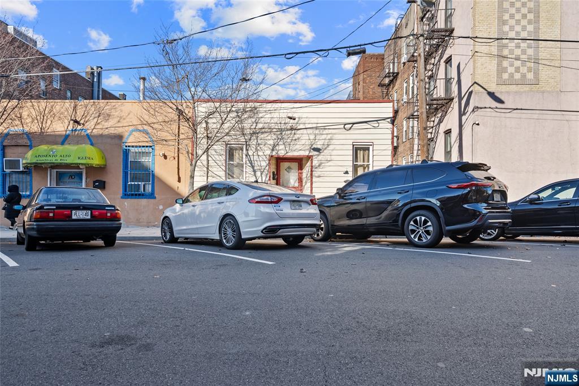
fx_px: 354
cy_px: 193
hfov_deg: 78.6
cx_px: 290
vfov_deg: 57.2
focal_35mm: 22
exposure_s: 1/50
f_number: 8
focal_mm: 22
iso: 100
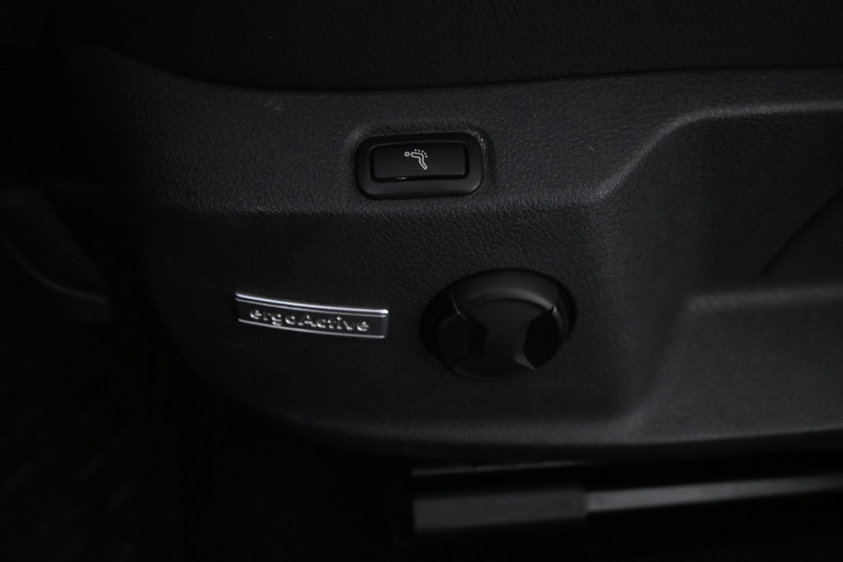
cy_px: 281
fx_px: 878
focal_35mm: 38
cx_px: 422
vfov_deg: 35.5
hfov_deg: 51.3
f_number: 5.6
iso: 6400
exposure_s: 1/50
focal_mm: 25
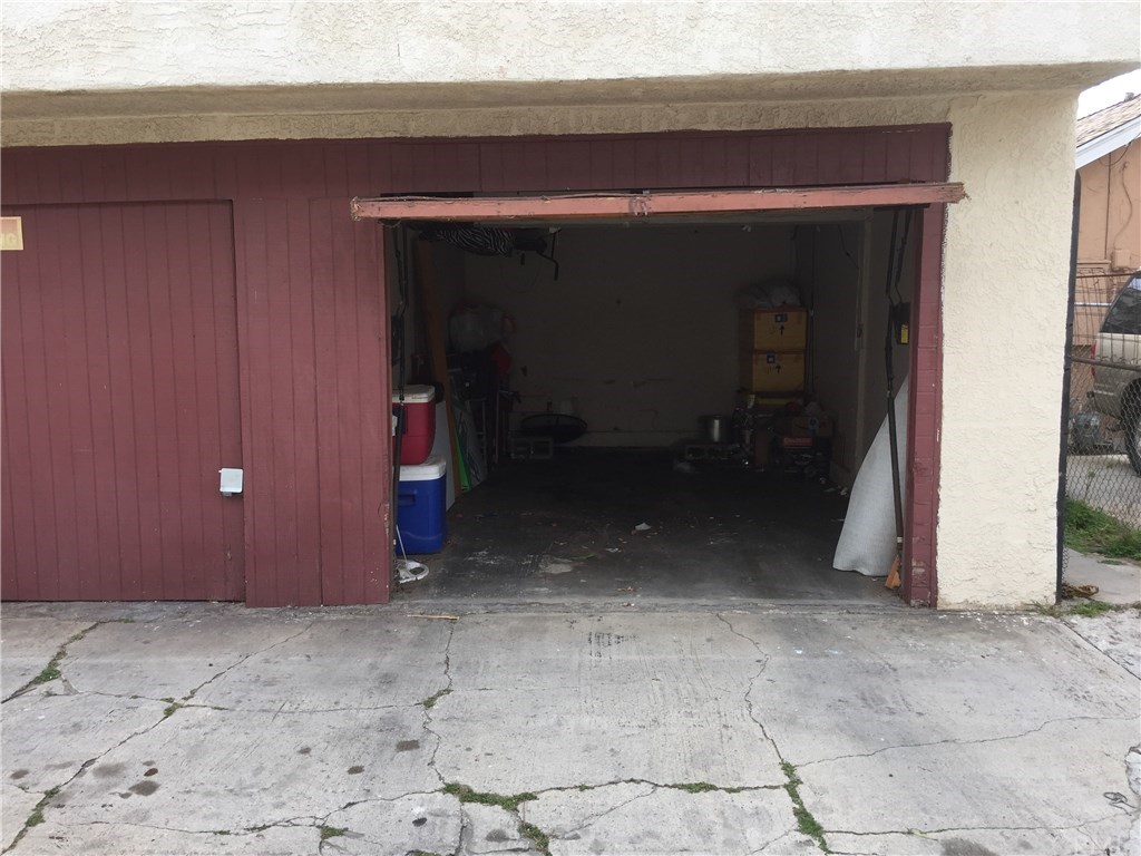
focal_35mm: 29
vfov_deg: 48.2
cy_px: 428
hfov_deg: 61.7
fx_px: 956
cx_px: 570
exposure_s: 1/557
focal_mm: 4.15
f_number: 2.2
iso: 32
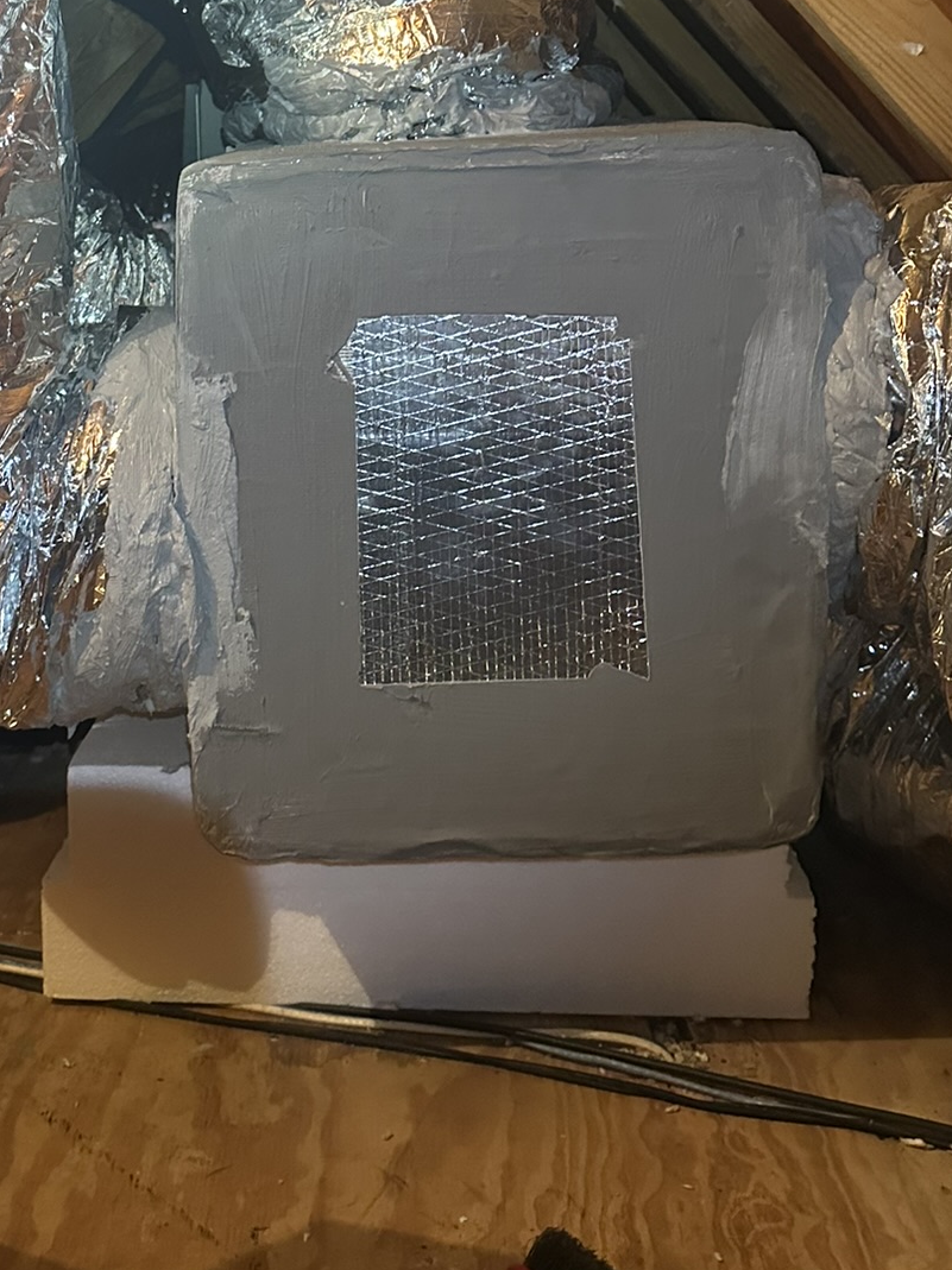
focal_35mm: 46
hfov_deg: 31.2
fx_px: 1688
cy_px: 279
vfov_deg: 39.8
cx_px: 302
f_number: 1.78
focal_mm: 6.86
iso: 800
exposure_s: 1/60
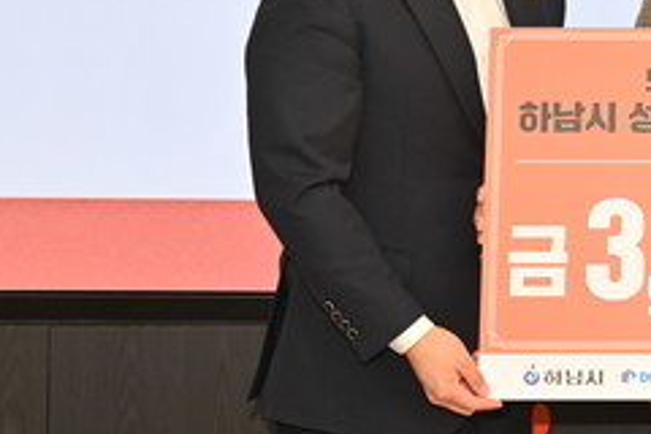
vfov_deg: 11.3
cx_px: 768
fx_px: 2170
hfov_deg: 16.4
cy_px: 3
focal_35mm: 120
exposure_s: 1/80
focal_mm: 48
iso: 800
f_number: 6.3
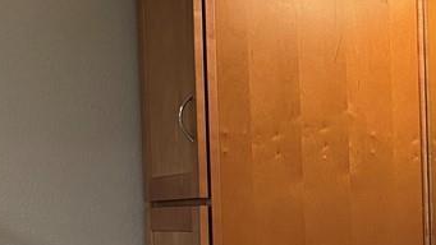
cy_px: 285
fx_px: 983
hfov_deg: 22.2
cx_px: 582
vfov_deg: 13.9
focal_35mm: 85
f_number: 1.8
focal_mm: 4.25
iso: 160
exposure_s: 1/60
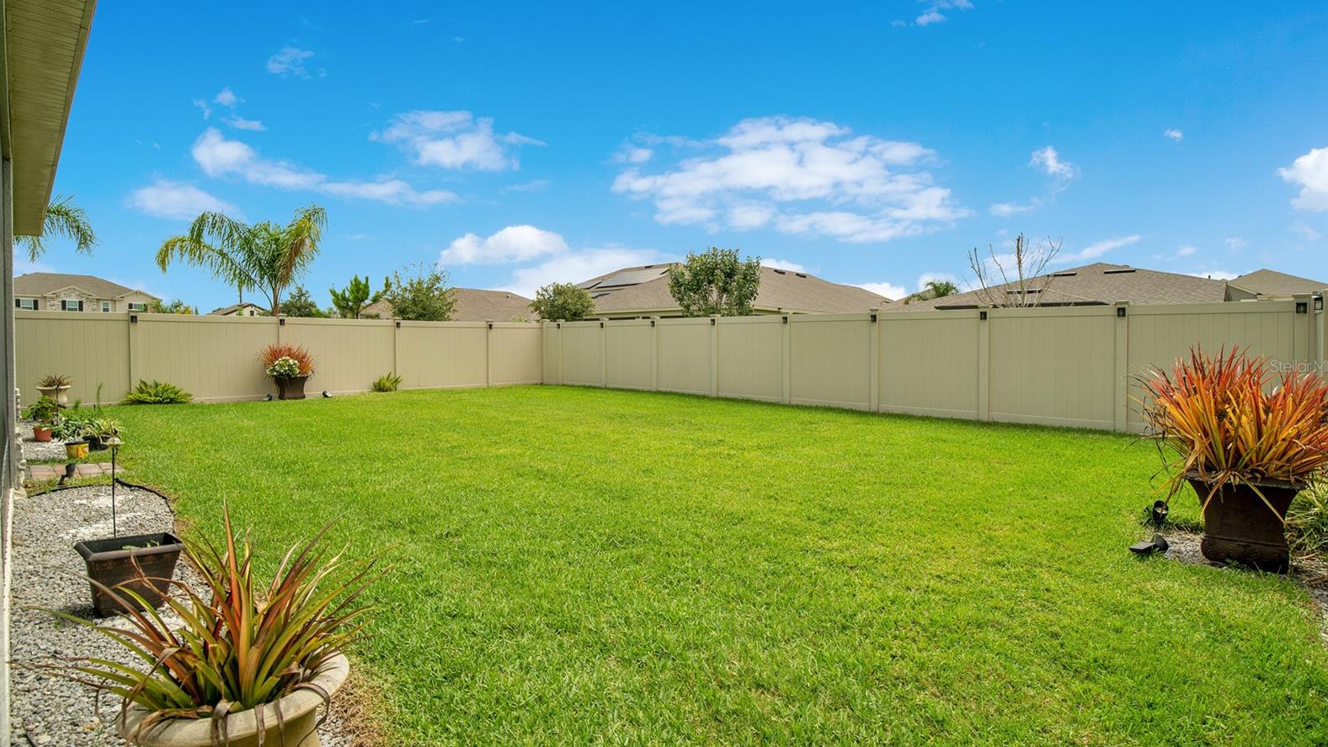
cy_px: 365
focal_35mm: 17
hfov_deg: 95.9
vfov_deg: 63.9
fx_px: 599
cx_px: 671
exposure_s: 1/125
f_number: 9
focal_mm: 16
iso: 100
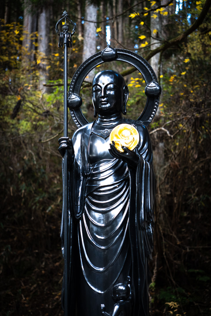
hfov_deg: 18.2
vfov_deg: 27.0
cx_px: 106
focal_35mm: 75
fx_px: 659
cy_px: 158
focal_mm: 50
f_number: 2.8
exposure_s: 1/160
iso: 640
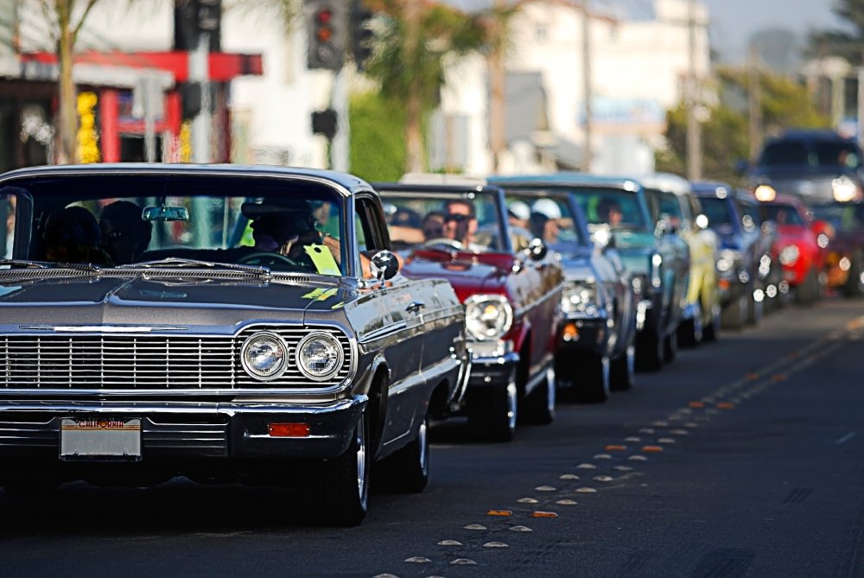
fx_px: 7207
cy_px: 289
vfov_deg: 4.6
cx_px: 432
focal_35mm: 300
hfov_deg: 6.9
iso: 100
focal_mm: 200
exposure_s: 1/1250
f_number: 2.8
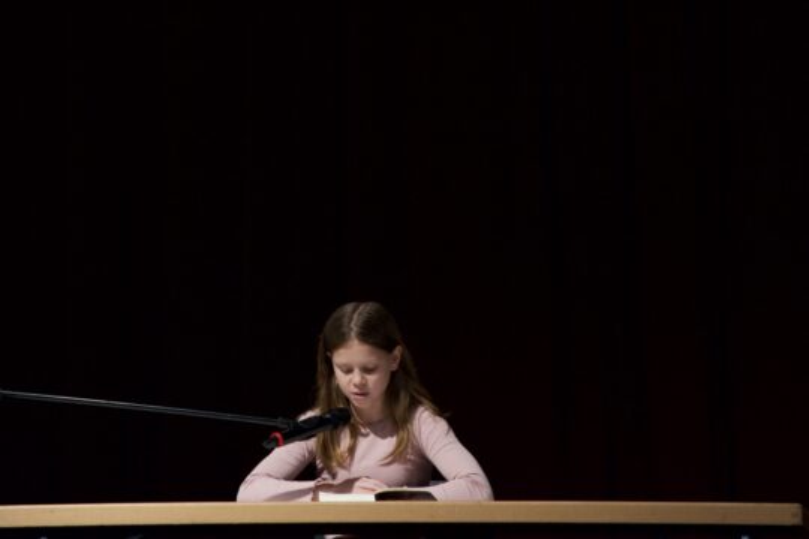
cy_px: 270
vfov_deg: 5.0
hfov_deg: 7.4
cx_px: 404
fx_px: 6236
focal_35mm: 278
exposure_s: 1/125
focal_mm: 185
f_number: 7.1
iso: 1600
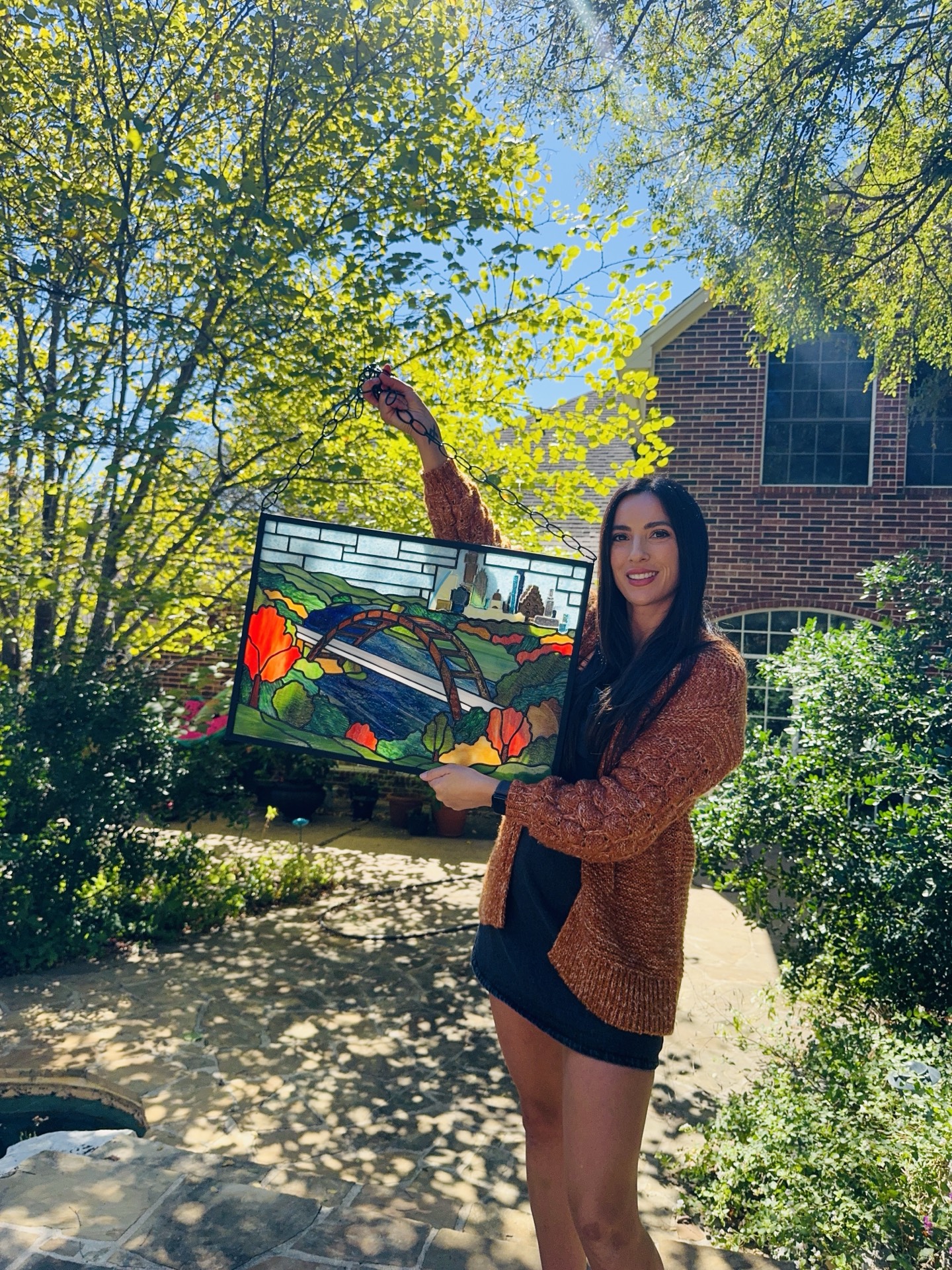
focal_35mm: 24
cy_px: 635
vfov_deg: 71.6
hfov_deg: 56.8
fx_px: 880
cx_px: 476
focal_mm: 6.76
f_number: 1.78
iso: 80
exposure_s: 1/1524
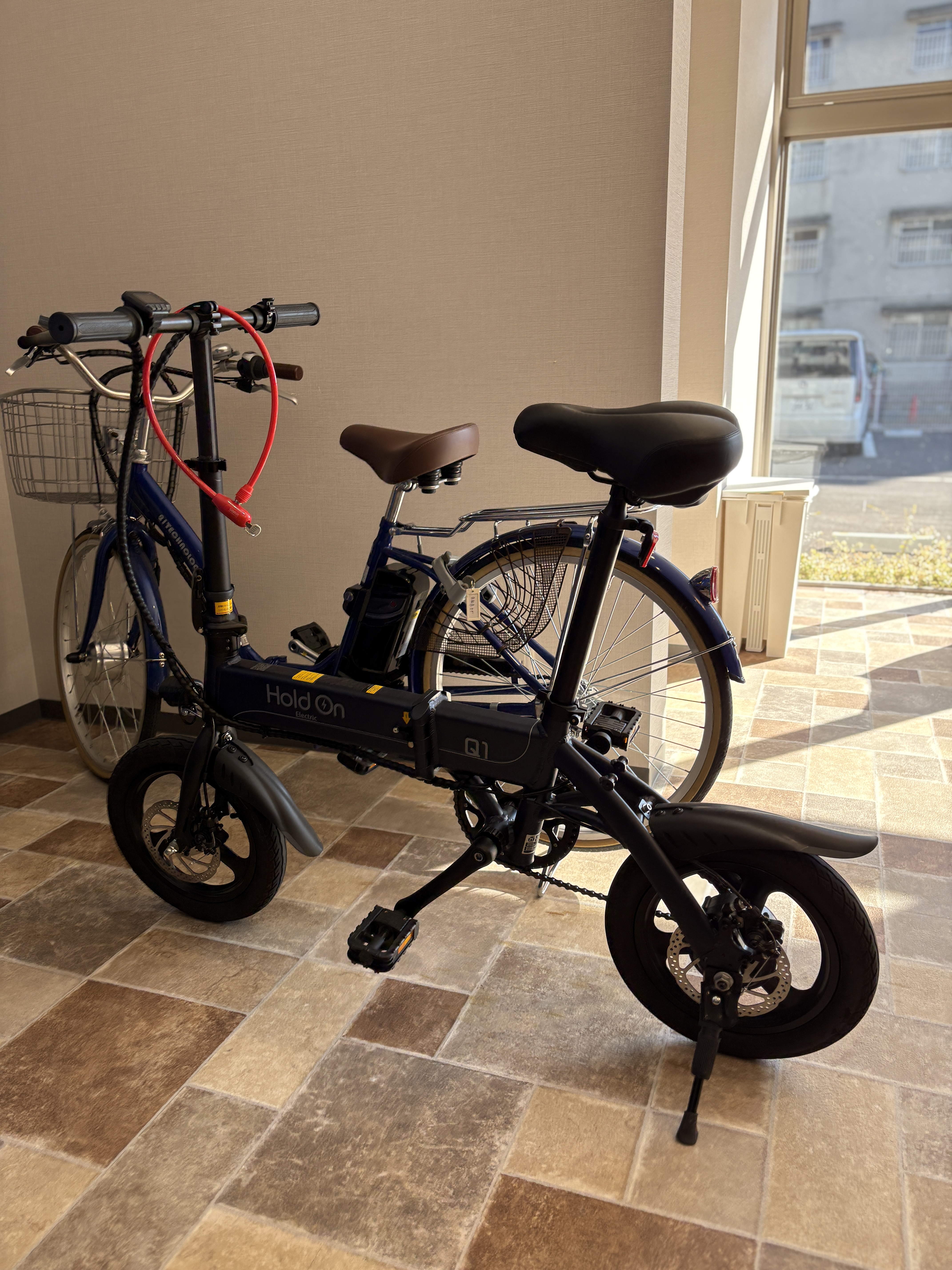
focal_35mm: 26
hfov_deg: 53.1
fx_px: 953
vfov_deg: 67.3
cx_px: 476
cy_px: 635
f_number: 1.6
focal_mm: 5.96
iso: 64
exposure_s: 1/250
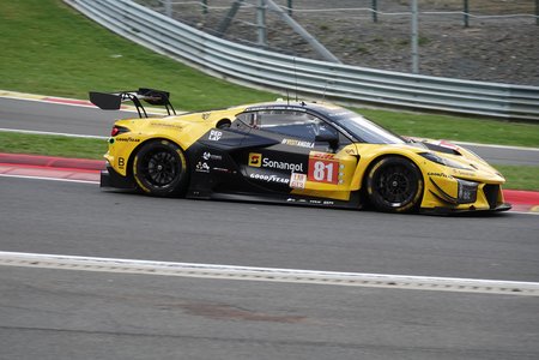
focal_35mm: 184
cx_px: 270
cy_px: 180
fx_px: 2755
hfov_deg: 11.2
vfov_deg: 7.5
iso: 320
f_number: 4
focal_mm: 67.46
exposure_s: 1/800
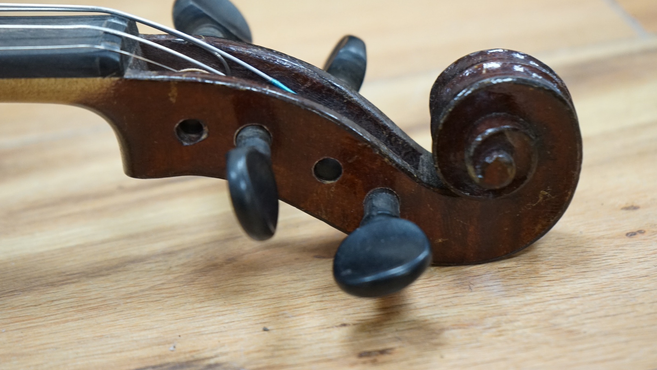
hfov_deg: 27.2
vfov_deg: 15.5
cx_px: 340
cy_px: 142
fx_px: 1359
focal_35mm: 78
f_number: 5.6
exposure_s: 1/80
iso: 3200
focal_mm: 70
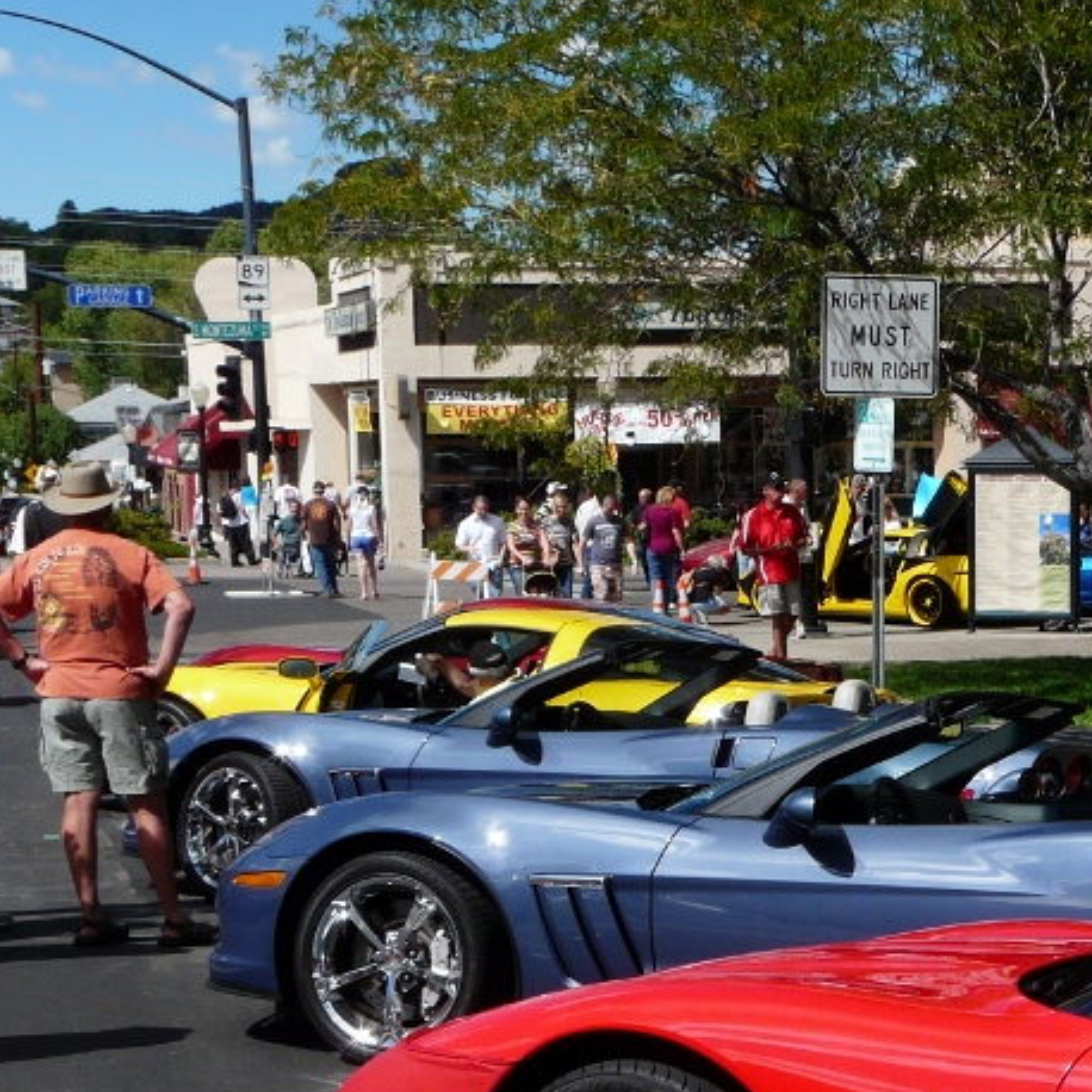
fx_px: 3105
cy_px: 765
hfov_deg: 19.3
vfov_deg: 19.9
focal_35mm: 87
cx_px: 1111
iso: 100
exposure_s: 1/500
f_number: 6.3
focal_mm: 7.2
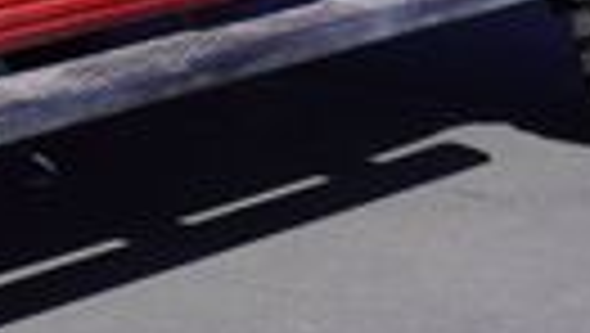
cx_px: -392
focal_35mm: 223
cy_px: -158
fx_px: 3485
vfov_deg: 5.4
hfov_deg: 9.3
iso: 100
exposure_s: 1/125
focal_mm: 29
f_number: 10
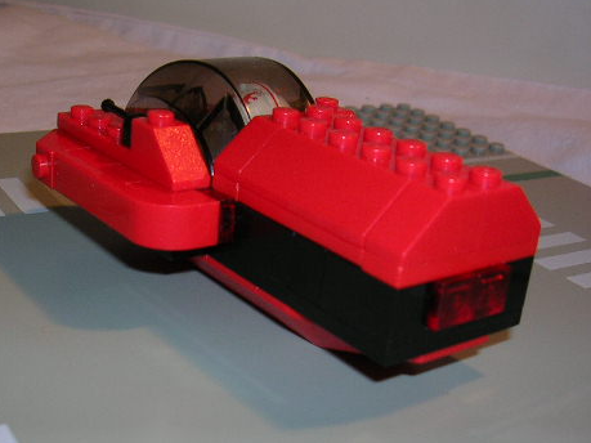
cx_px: 242
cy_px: 294
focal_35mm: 53
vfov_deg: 27.4
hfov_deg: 36.1
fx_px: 905
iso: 50
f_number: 2.8
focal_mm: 5.8
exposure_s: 1/60.1
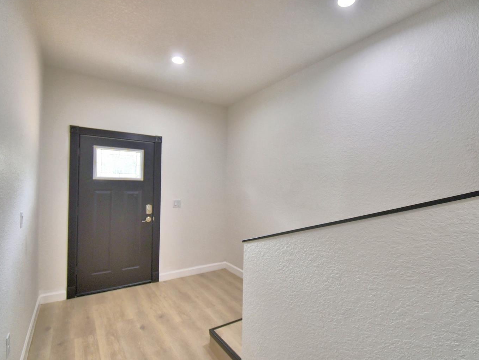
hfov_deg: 91.0
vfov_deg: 74.7
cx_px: 251
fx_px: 235
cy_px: 184
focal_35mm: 17
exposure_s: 1/80
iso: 400
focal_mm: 10
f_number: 4.5
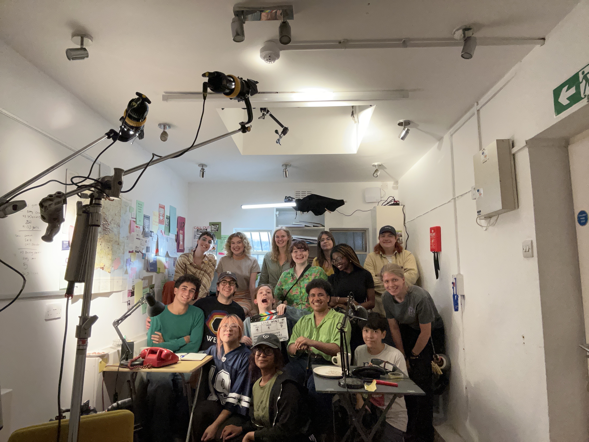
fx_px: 391
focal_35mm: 23
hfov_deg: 73.9
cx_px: 294
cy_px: 221
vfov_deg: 58.9
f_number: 1.9
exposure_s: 1/35
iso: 400
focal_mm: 2.69
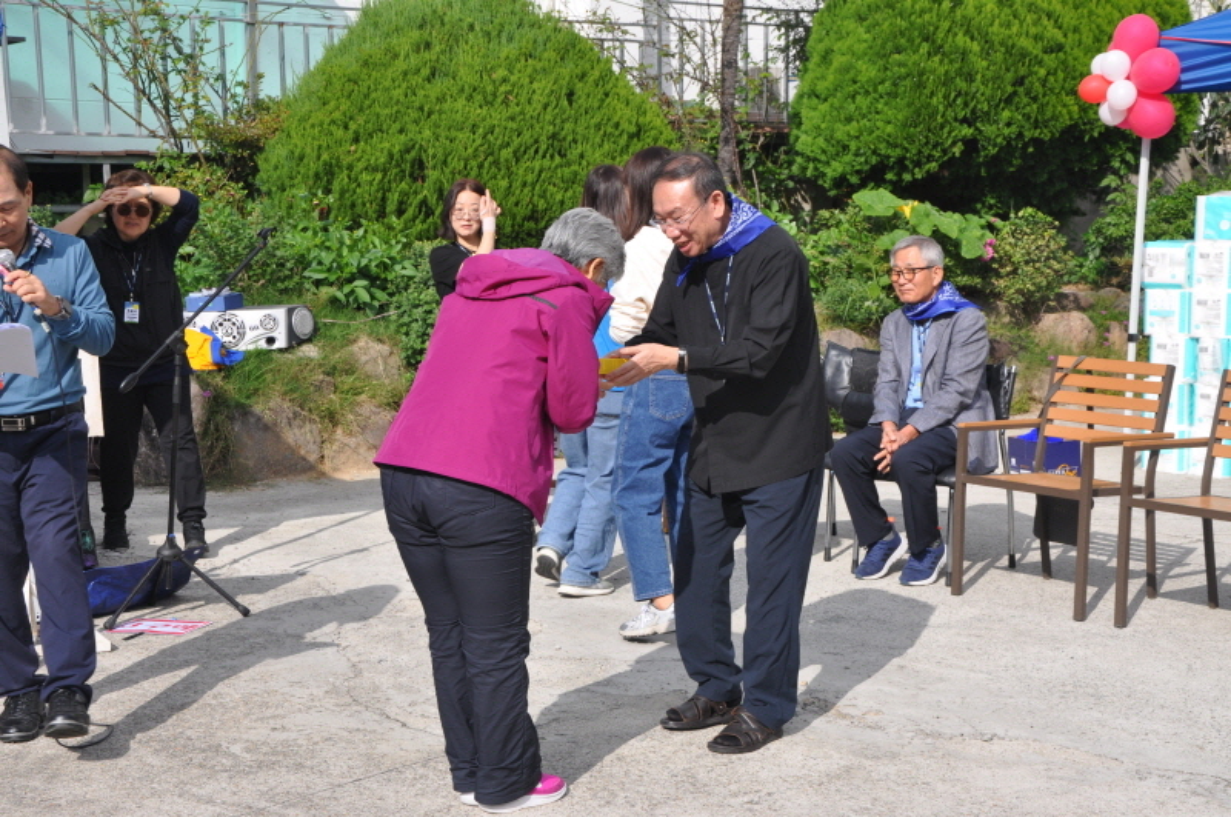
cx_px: 616
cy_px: 408
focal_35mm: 60
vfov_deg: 22.6
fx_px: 2049
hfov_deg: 33.4
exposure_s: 1/400
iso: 200
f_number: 10
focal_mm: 40
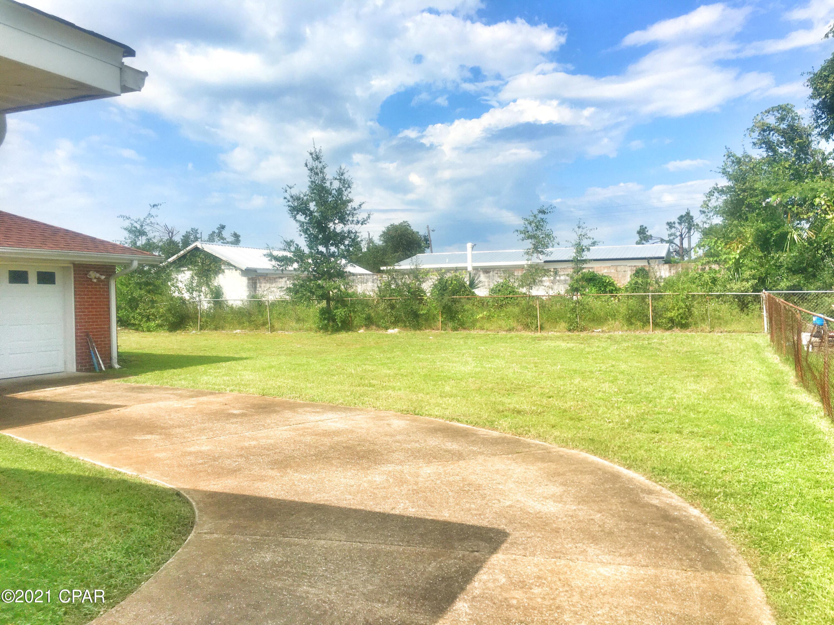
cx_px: 417
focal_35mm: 29
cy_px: 312
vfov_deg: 48.2
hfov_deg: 61.7
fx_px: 699
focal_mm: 4.15
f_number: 2.2
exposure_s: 1/1789
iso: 25
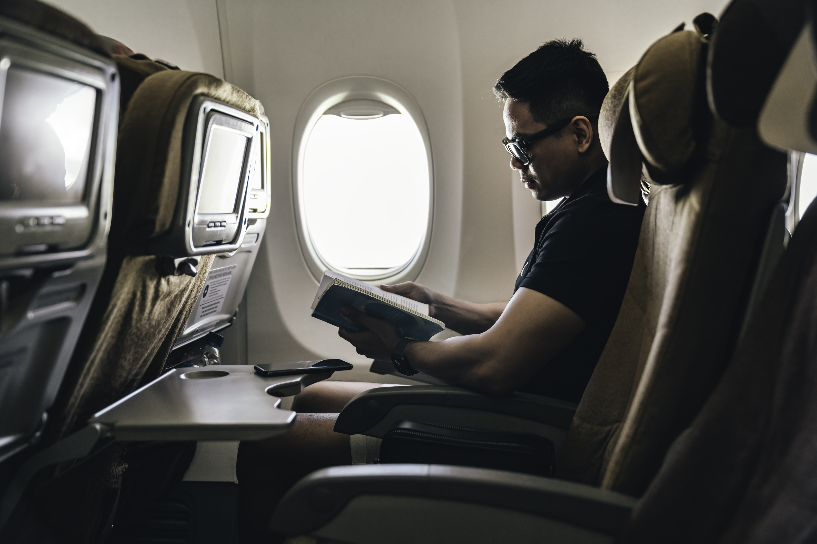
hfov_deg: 45.4
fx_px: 976
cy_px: 272
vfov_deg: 31.2
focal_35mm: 43
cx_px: 408
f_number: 2.8
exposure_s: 1/90
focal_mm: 43
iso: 400
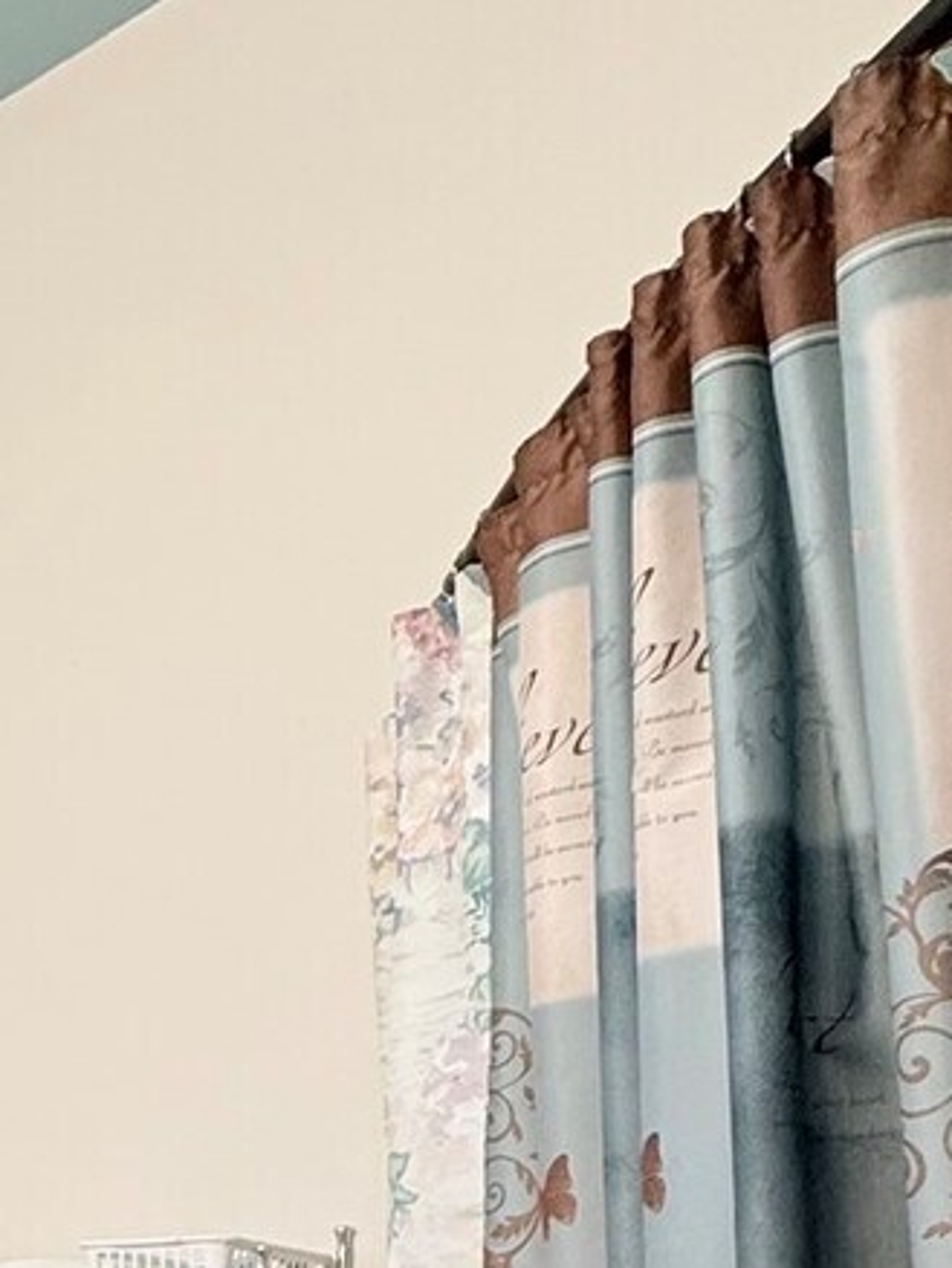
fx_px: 1685
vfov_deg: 35.4
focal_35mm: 46
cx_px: -382
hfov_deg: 25.6
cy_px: 1387
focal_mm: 2.22
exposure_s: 1/60
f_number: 2.2
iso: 200
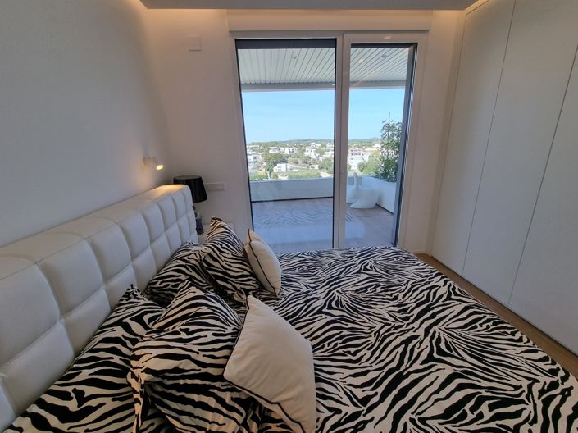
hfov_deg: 106.2
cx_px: 289
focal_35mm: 13
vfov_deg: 89.9
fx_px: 217
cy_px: 216
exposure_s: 1/376
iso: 50
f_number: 2.2
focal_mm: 2.2
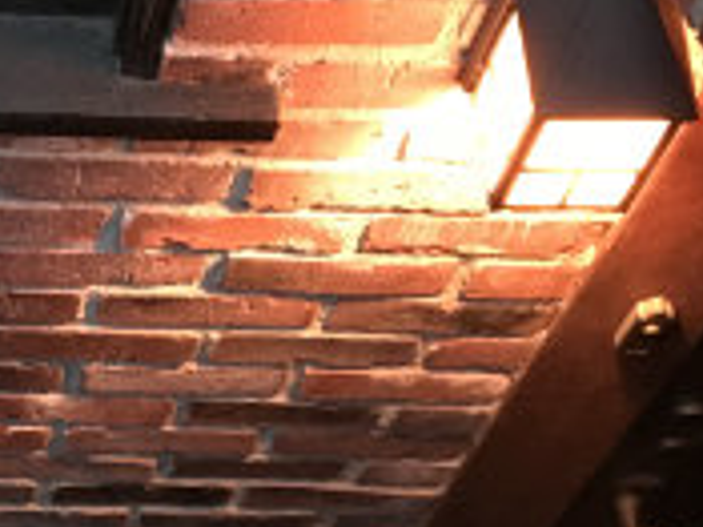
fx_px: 1948
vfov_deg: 15.4
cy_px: 257
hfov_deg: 19.6
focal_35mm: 96
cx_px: -64
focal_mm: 4
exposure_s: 1/4
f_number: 1.8
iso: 100
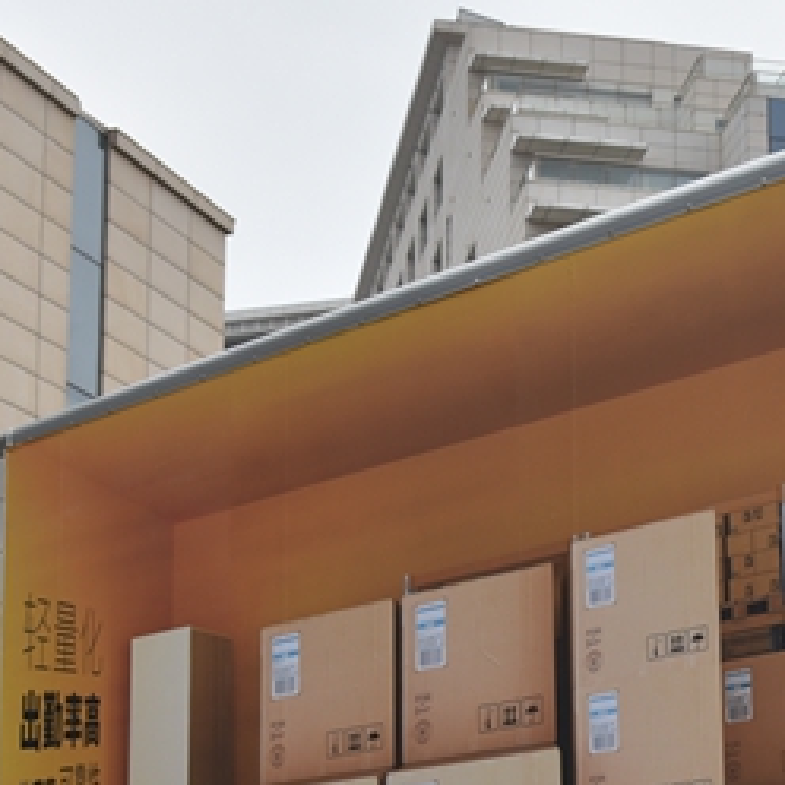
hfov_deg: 20.0
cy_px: 812
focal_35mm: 86
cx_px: 614
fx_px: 2206
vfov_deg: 19.5
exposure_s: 1/200
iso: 400
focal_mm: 30
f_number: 7.1
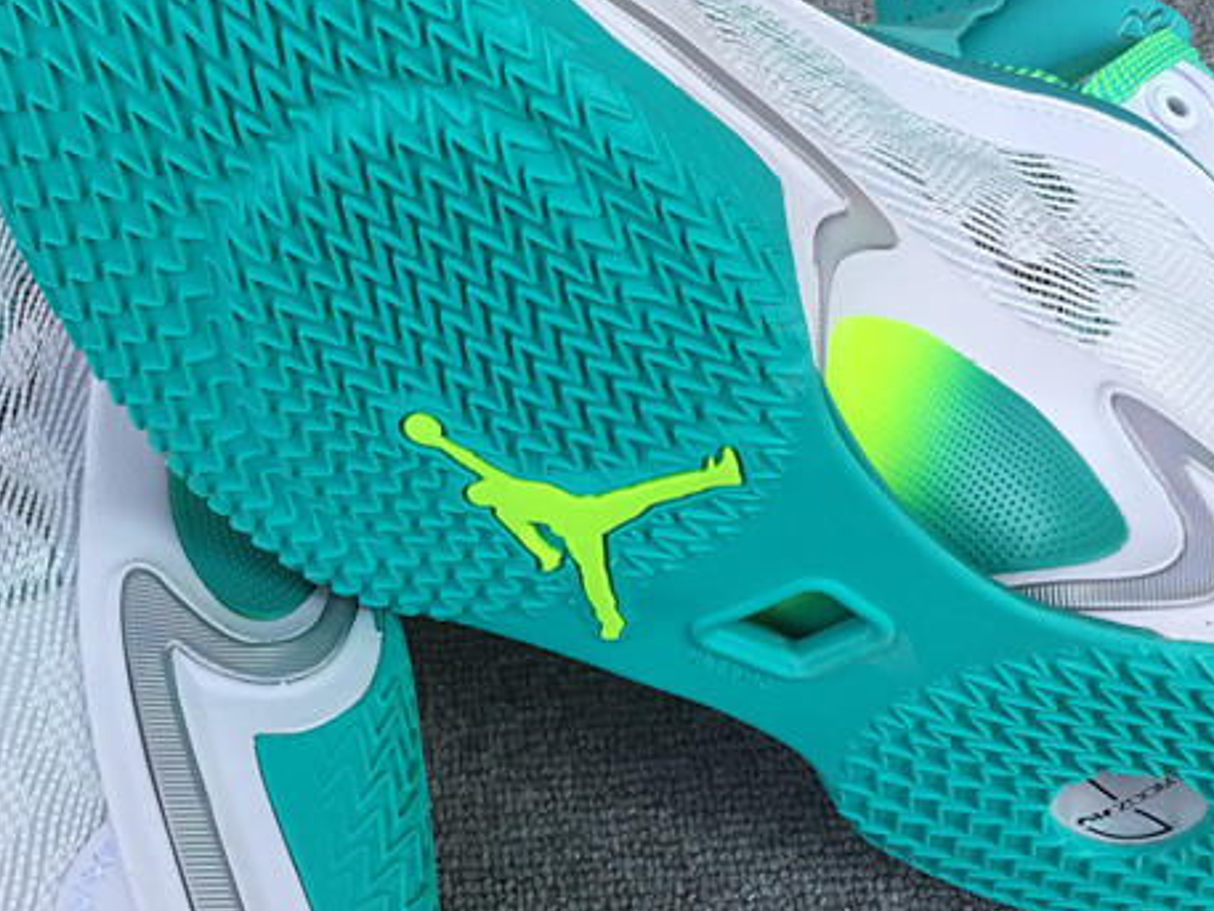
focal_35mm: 61
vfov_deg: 24.0
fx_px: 2140
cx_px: 574
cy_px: 371
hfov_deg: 31.7
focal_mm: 3.3
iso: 25
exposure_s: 1/339
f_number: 2.4
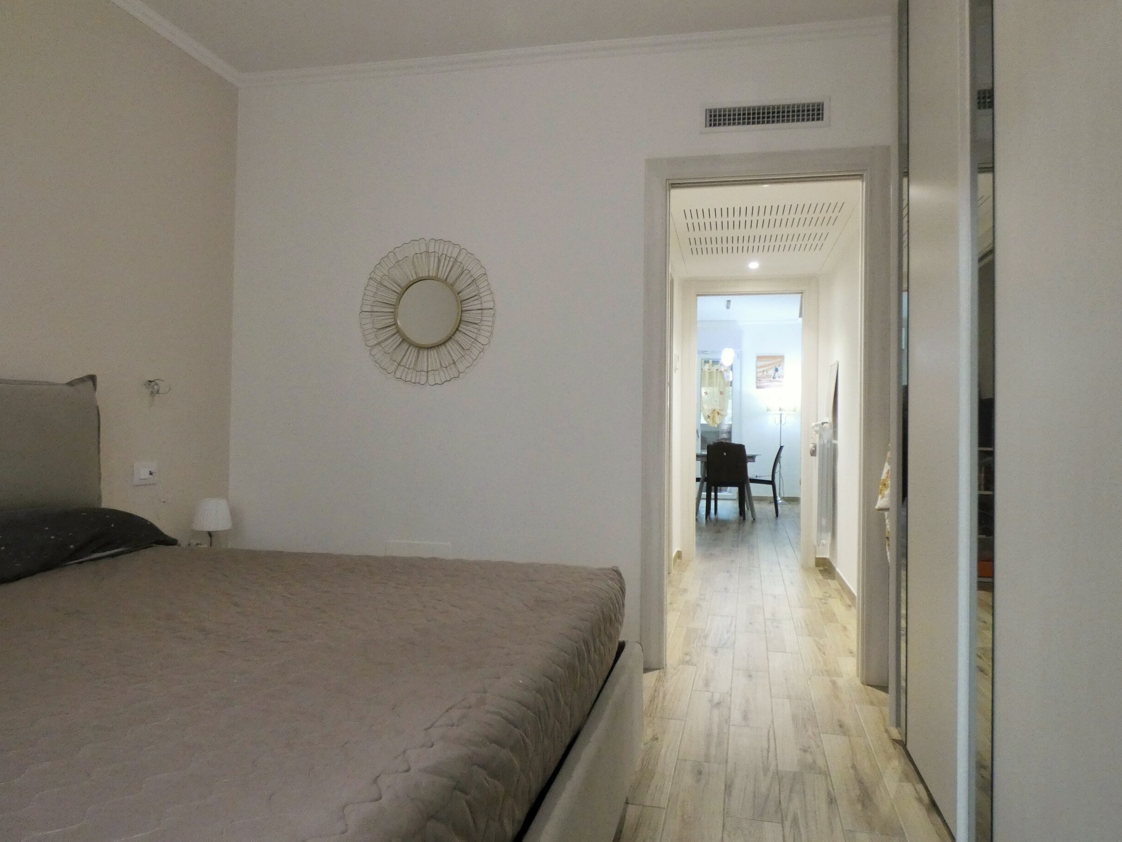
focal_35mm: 21
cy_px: 417
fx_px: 681
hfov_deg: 78.9
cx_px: 587
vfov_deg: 63.5
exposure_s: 1/60
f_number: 2.8
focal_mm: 3.6
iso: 400
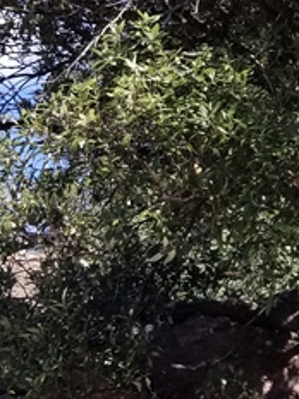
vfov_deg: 16.8
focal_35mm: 115
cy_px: 3
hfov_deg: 12.3
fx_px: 1324
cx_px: 438
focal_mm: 4.25
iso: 50
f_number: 1.7
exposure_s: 1/1002
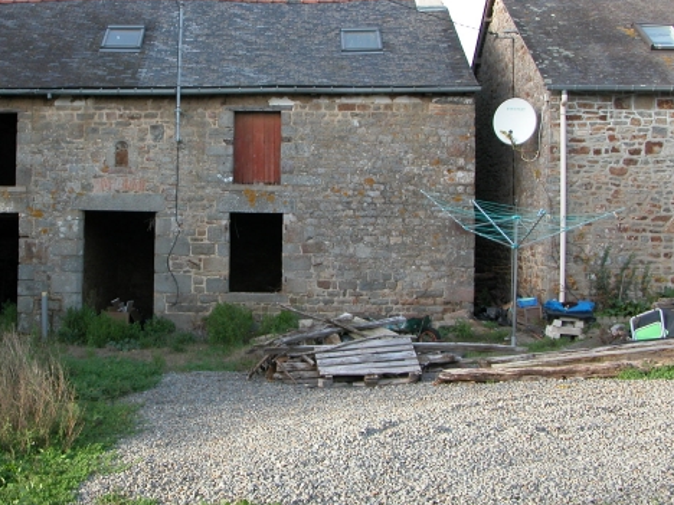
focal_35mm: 51
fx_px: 993
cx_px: 230
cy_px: 184
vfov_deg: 28.4
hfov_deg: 37.1
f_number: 4
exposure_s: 1/99.6
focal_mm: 8.9
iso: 100
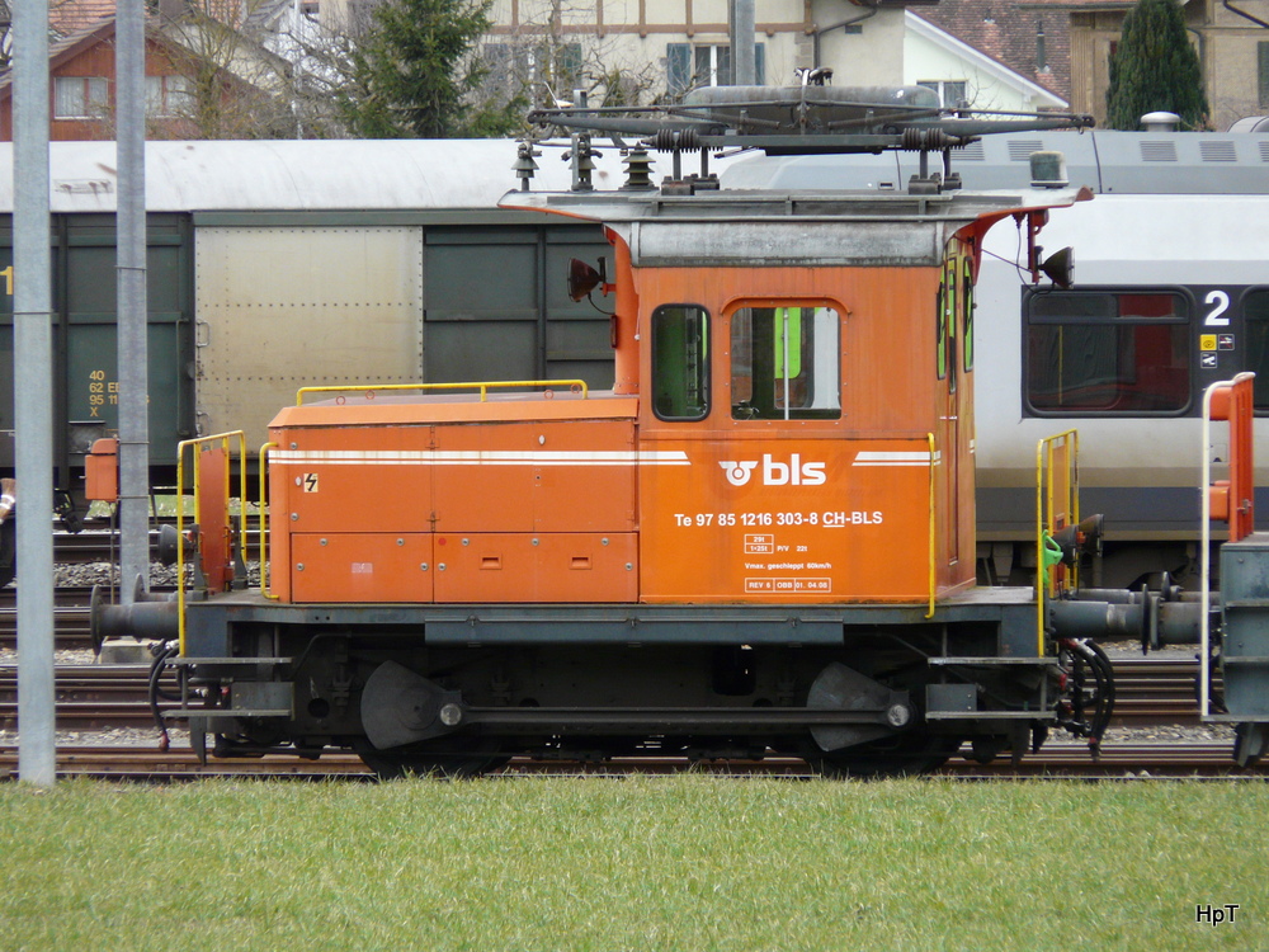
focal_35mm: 356
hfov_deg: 5.6
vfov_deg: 4.2
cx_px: 634
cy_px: 476
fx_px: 13051
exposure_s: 1/200
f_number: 3.6
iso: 200
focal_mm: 58.4
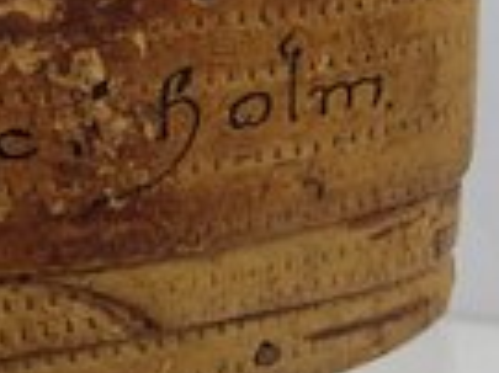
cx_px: 20
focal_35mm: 94
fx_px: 1354
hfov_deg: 20.3
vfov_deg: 15.6
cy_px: 76
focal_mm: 6.64
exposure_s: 1/160
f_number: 4.7
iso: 320
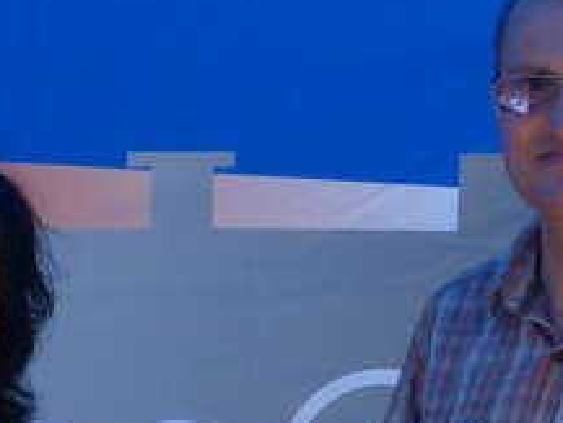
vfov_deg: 5.3
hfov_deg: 7.1
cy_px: 1015
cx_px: -381
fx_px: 4410
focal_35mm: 271
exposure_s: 1/250
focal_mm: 8.4
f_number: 4
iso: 100
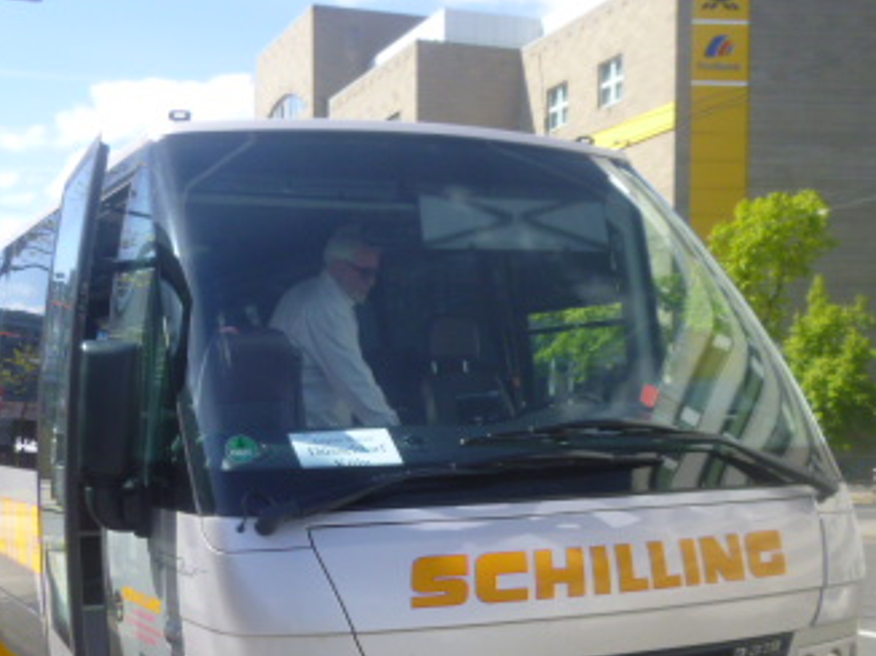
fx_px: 1240
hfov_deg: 38.4
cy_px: 552
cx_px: 284
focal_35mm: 49
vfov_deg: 28.8
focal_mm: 4.5
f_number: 3.1
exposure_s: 1/400
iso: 100
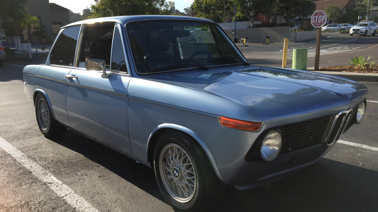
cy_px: 119
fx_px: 321
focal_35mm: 32
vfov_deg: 36.6
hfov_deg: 61.0
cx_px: 191
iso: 32
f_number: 2.2
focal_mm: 4.15
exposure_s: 1/1464
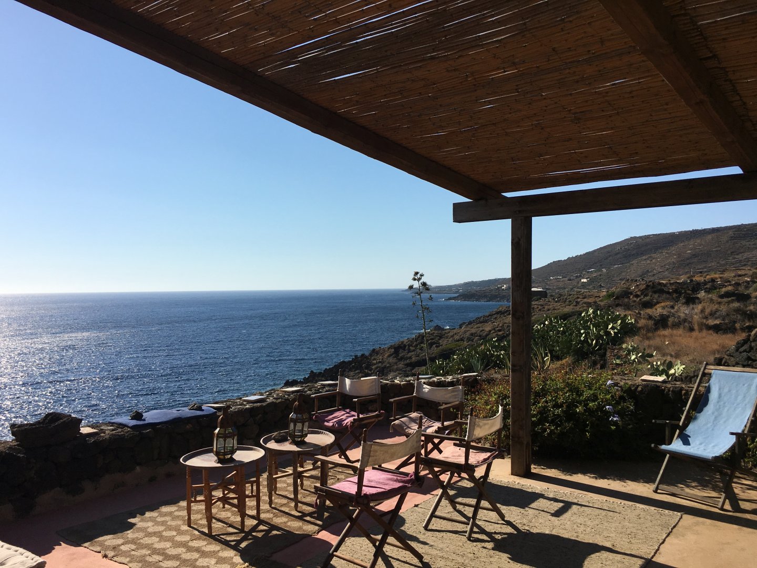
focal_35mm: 29
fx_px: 634
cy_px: 284
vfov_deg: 48.2
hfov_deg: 61.7
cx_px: 378
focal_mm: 4.15
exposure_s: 1/3344
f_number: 2.2
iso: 25
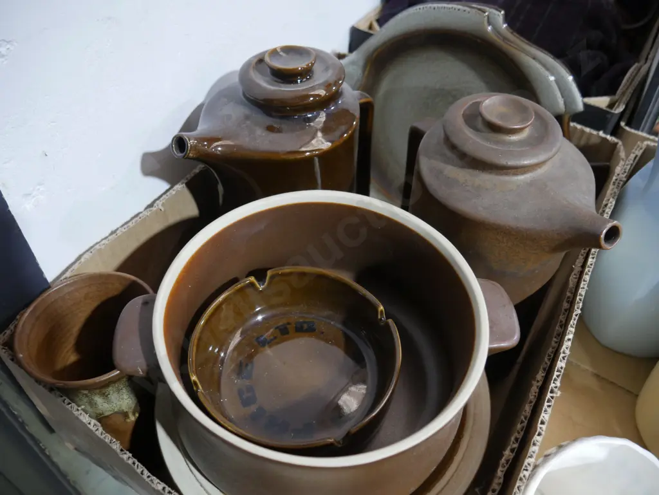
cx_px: 330
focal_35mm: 28
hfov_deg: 63.4
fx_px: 533
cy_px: 248
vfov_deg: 49.8
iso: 1600
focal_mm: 14
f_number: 3.5
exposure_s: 1/60
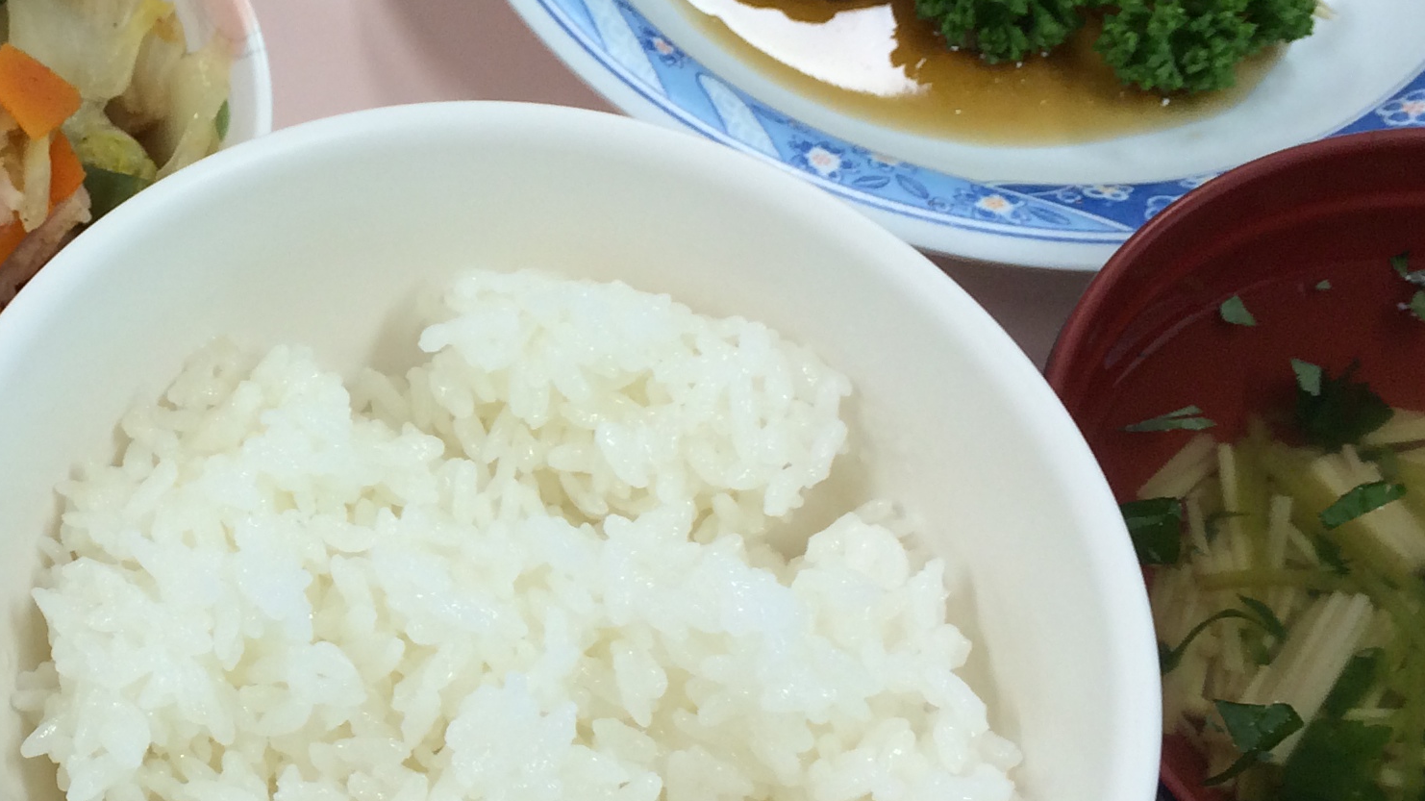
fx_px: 2720
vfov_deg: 16.8
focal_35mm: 72
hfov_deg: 28.0
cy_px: 415
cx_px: 87
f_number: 2.2
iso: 50
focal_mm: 4.12
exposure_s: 1/60
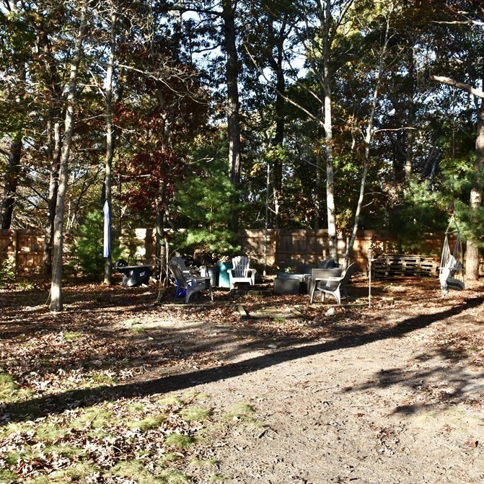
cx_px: 237
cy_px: 242
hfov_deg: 47.2
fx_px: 554
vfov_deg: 47.2
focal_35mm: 35
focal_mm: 18
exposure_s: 1/500
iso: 800
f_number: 8
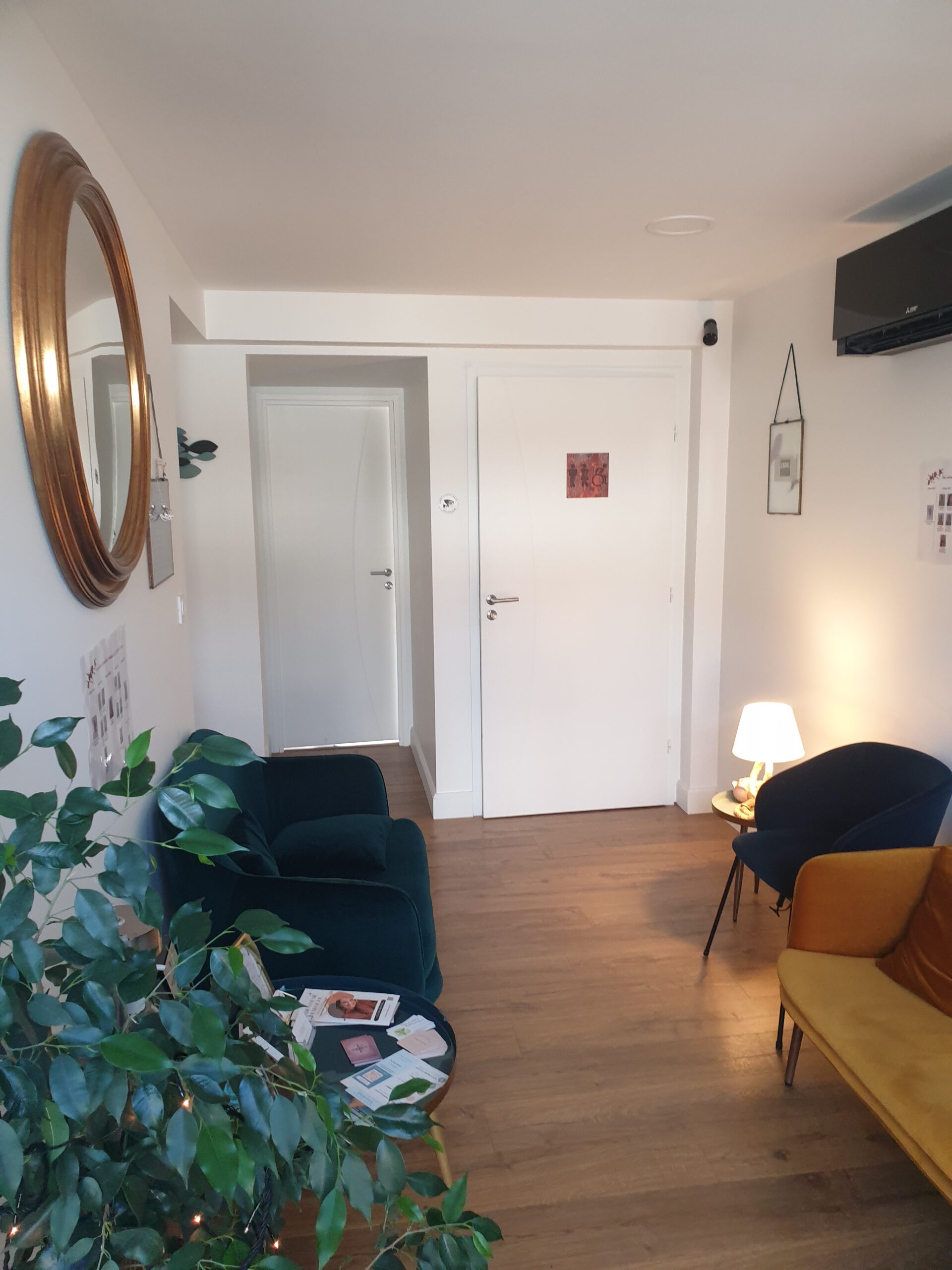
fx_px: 953
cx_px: 476
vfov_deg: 67.3
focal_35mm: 26
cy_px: 635
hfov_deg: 53.1
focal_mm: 4.3
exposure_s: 1/50
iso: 200
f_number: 2.4
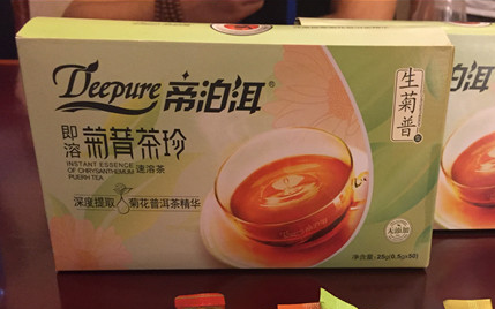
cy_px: 258
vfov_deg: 29.0
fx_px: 580
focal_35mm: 43
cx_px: 318
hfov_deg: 45.7
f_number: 2.2
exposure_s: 1/33
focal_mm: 4.15
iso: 320
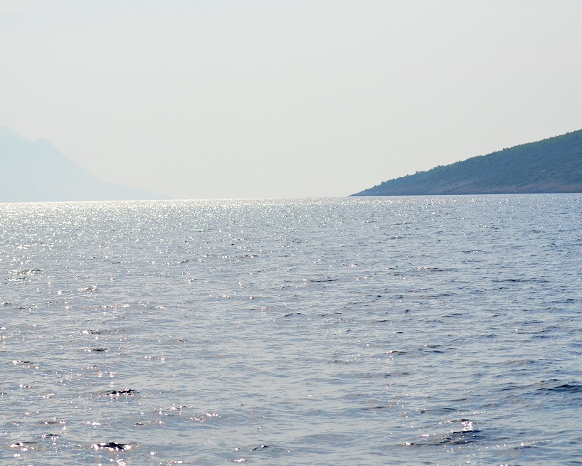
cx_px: 250
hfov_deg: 16.0
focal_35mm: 120
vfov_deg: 12.9
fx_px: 2068
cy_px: 233
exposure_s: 1/4000
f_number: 5.6
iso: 400
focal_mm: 70
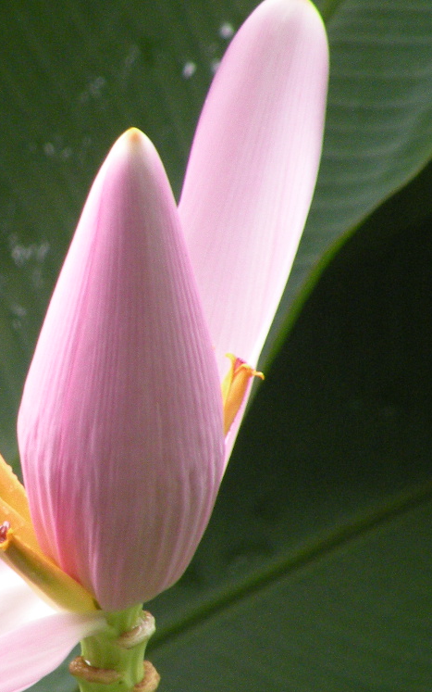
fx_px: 15557
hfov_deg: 1.6
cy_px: 452
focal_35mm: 826
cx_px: 23
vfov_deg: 2.5
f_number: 4.5
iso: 220
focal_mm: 64.5
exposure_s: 1/125
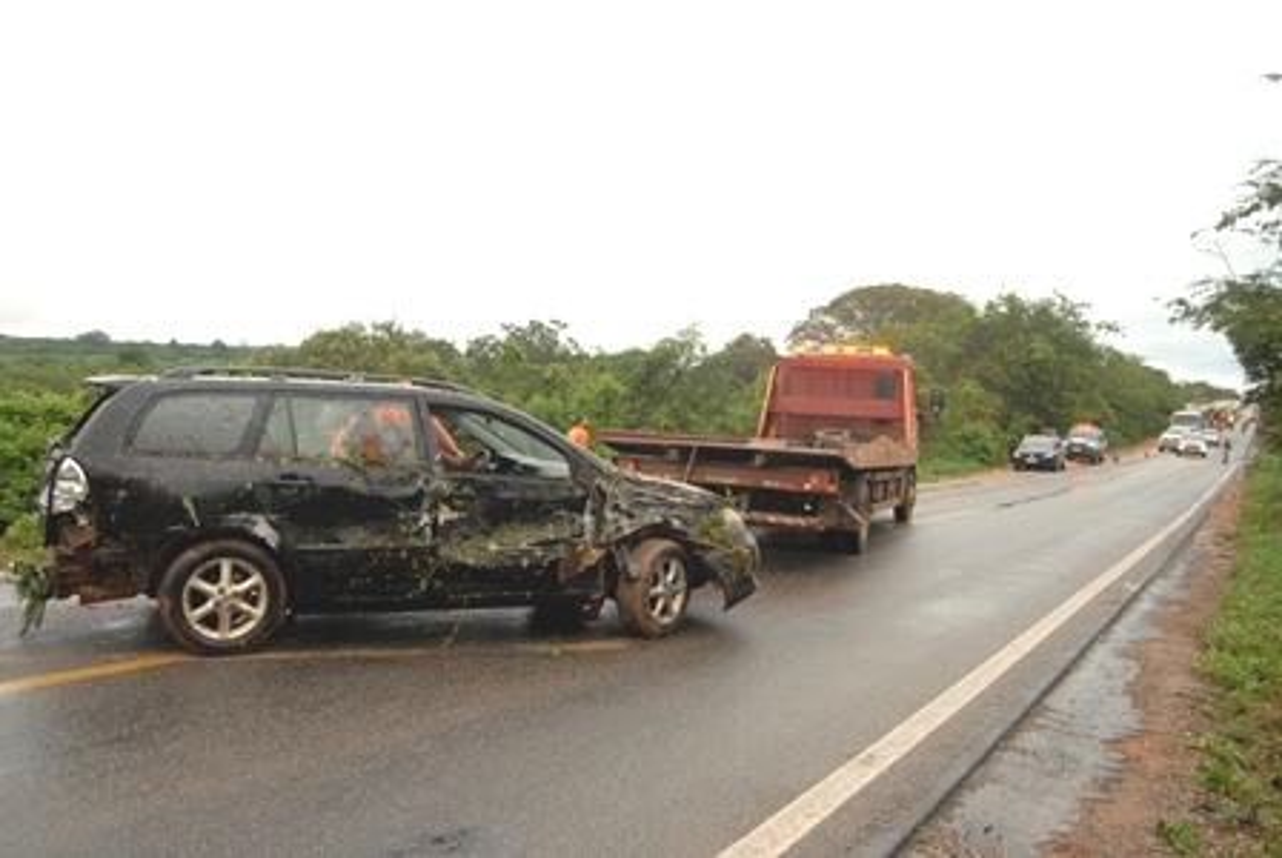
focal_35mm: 30
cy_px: 429
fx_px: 1070
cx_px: 641
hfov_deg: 61.9
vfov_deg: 43.7
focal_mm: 20
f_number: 4.5
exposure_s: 1/100
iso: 320
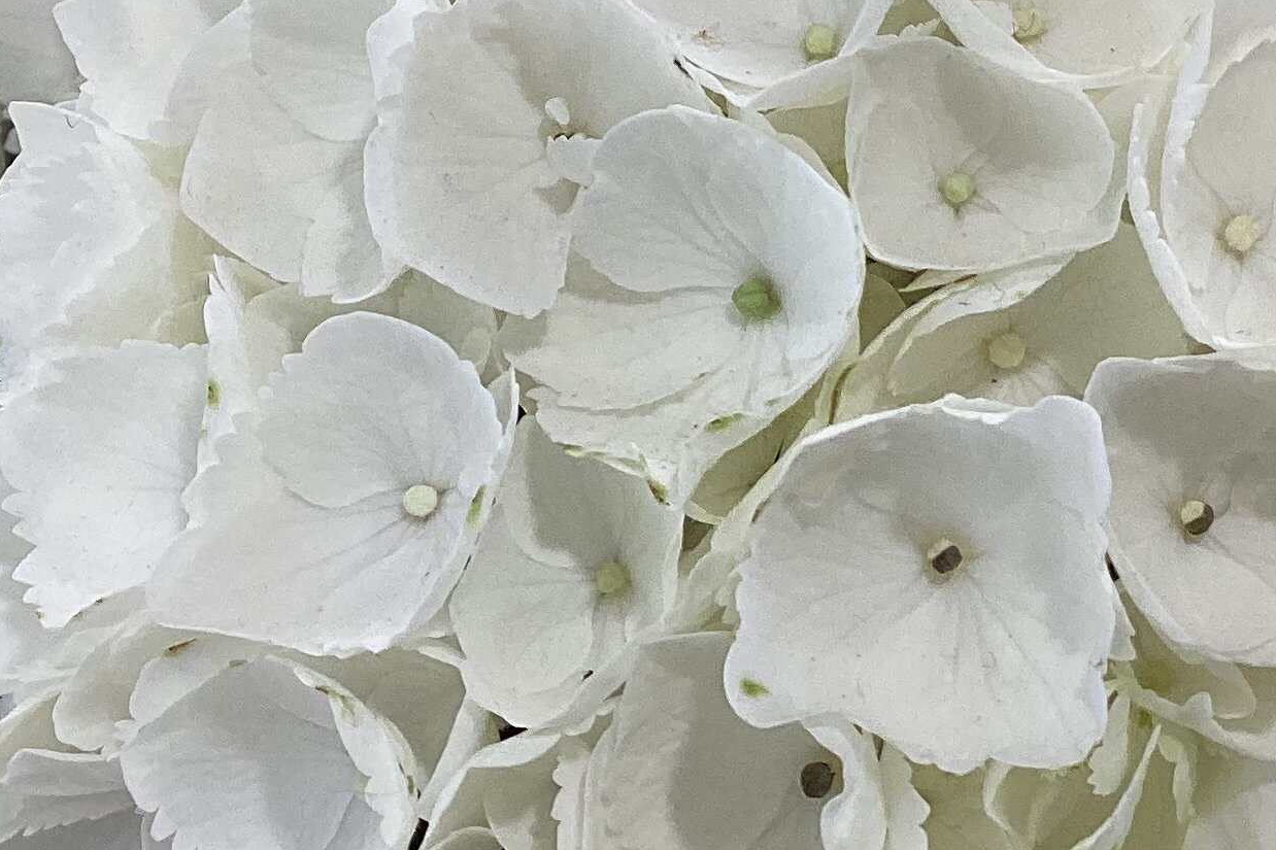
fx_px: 3012
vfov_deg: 15.9
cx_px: 788
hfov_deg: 23.9
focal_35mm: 85
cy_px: 101
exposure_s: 1/120
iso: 50
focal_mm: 3.3
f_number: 2.4
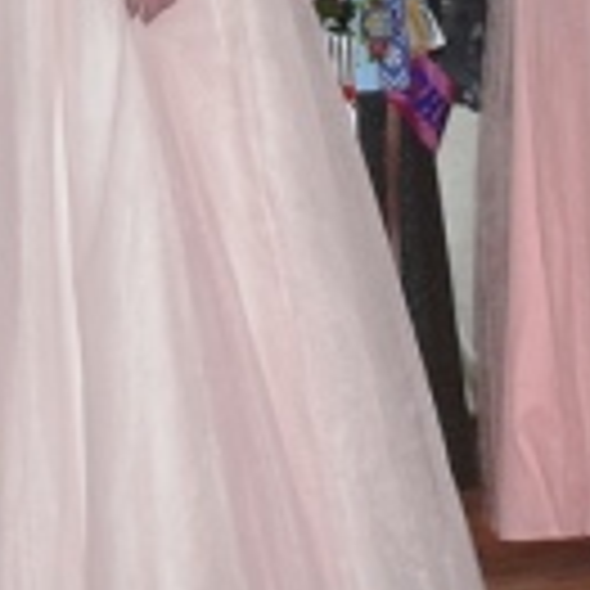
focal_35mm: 195
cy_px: -221
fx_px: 3760
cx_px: 203
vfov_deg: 8.8
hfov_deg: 9.0
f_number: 3.2
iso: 125
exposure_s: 1/30
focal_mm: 10.2
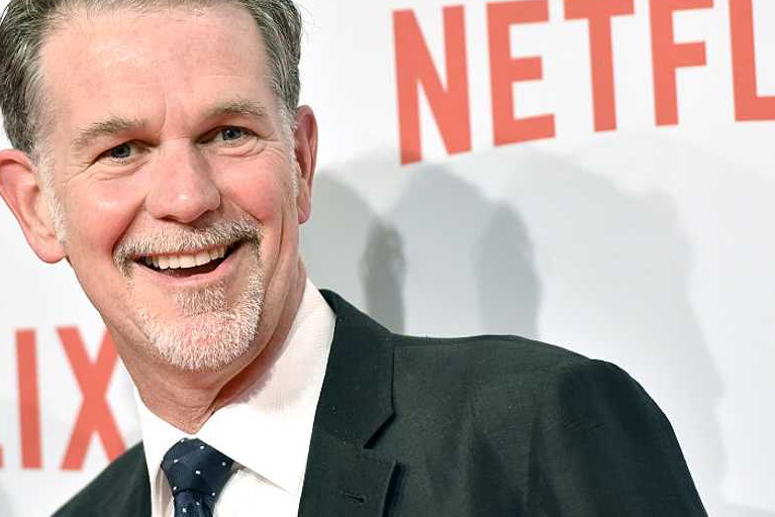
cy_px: 250
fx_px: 6288
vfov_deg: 4.7
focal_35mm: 292
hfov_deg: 7.1
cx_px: 459
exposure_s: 1/250
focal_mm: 200
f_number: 3.2
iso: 2000
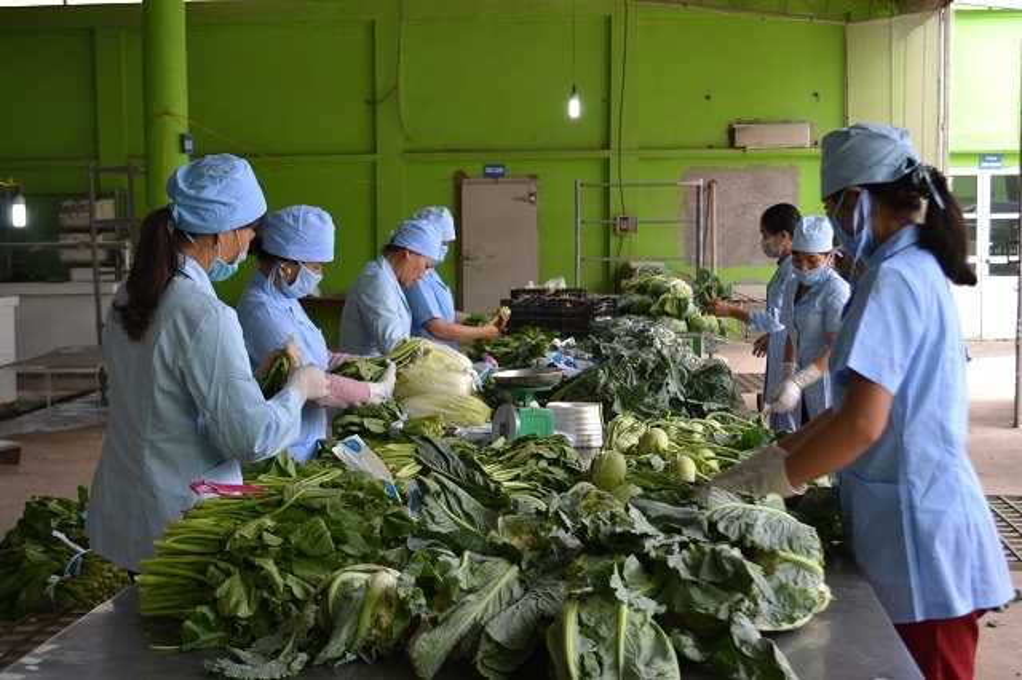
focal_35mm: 48
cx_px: 511
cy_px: 340
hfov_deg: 41.1
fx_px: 1362
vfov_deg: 28.0
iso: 400
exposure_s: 1/60
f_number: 4.8
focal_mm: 32
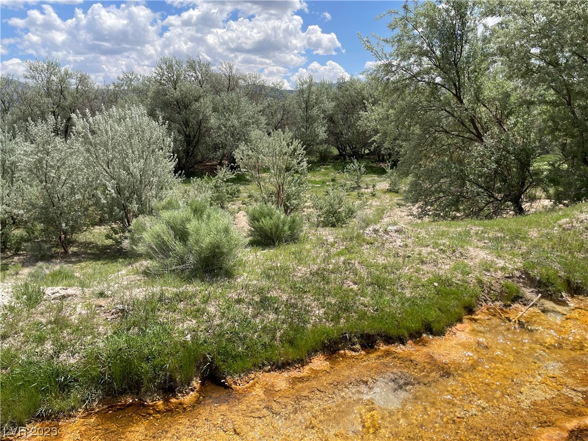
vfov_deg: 53.1
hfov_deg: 67.3
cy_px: 220
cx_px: 294
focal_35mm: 26
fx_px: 442
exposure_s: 1/3731
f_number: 1.6
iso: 32
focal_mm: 4.2
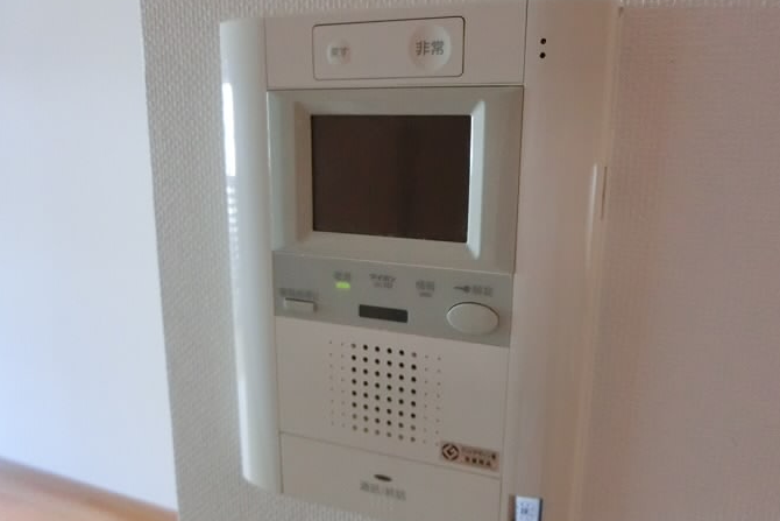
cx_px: 419
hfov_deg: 67.3
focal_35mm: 27
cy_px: 269
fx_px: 585
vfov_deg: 47.9
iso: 800
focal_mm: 4.24
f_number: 3
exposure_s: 1/100
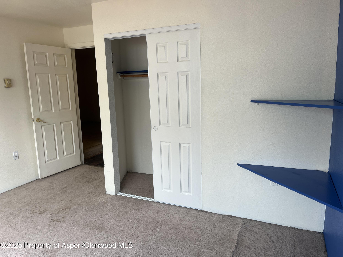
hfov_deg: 67.3
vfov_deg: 53.1
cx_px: 172
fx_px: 258
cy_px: 128
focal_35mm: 26
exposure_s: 1/120
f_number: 1.6
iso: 40
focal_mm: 5.1
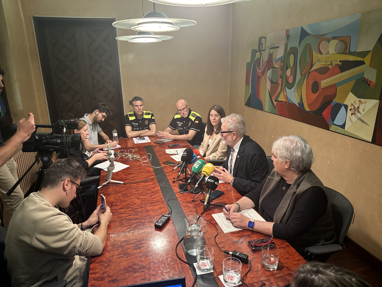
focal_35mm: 24
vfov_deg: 56.8
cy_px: 144
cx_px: 191
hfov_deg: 71.6
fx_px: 265
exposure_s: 1/50
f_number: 1.78
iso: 400
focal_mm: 6.86
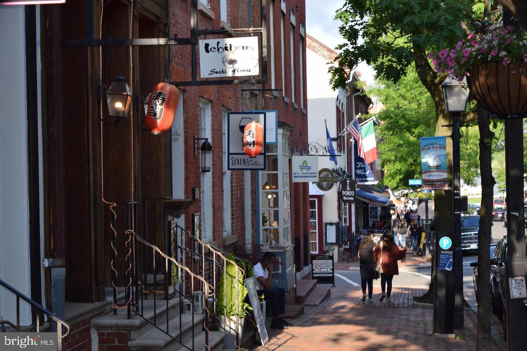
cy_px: 176
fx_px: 1208
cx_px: 264
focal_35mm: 82
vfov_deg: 16.6
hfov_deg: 24.6
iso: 110
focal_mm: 55
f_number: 5.6
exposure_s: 1/125
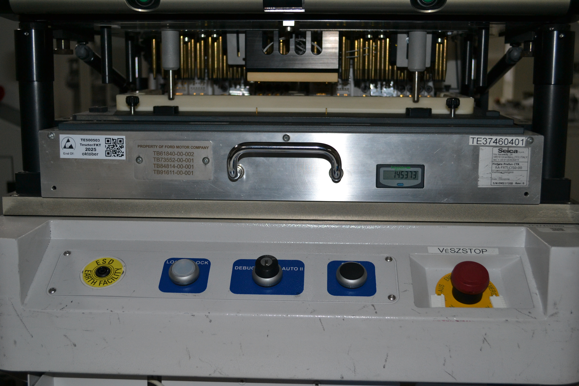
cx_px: 290
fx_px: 724
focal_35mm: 45
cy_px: 193
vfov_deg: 29.9
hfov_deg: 43.6
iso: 720
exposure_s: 1/60
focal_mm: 30
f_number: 4.5
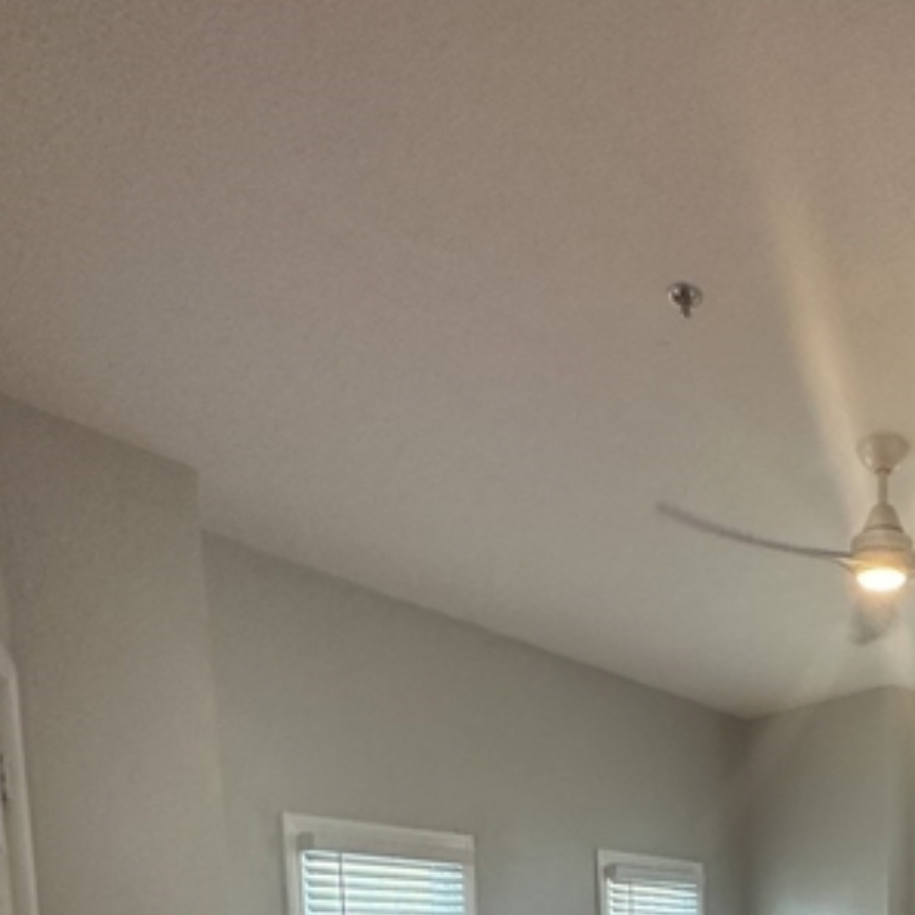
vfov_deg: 39.1
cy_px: 1066
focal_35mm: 32
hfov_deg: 45.7
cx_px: 841
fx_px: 957
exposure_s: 1/120
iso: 250
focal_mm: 2.22
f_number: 2.2
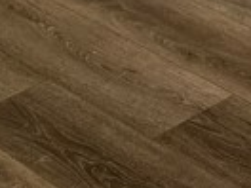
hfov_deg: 10.2
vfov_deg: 6.7
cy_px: -492
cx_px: 407
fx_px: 1349
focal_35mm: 186
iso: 200
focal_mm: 6.76
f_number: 1.78
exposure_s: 1/120
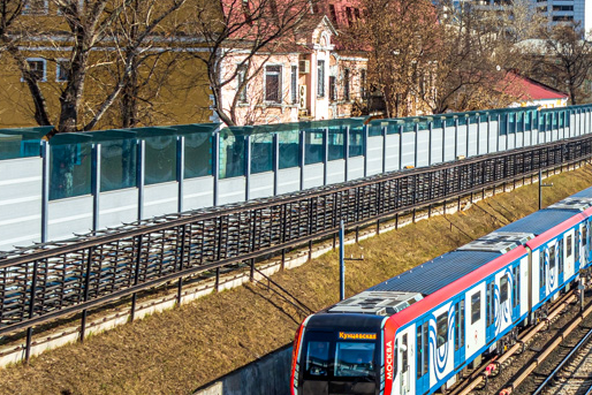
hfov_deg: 21.9
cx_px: 526
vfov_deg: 15.0
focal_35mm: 91
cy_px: 169
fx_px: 1497
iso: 80
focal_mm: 14.4
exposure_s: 1/400
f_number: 5
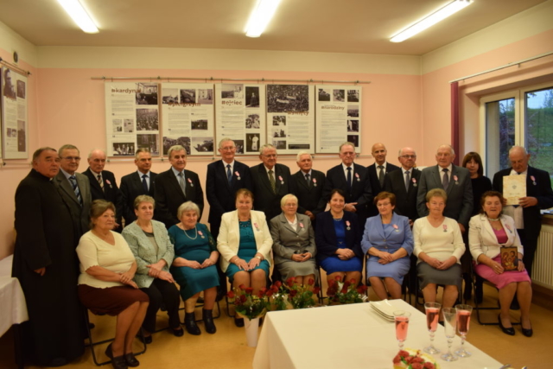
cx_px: 276
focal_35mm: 27
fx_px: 415
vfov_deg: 48.0
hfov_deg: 67.4
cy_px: 184
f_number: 4.5
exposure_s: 1/80
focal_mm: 18
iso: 400
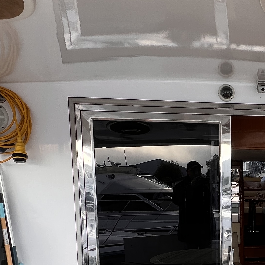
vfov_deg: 37.4
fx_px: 372
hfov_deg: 34.7
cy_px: 221
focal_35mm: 43
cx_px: 278
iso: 32
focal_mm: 1.57
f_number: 1.8
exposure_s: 1/292
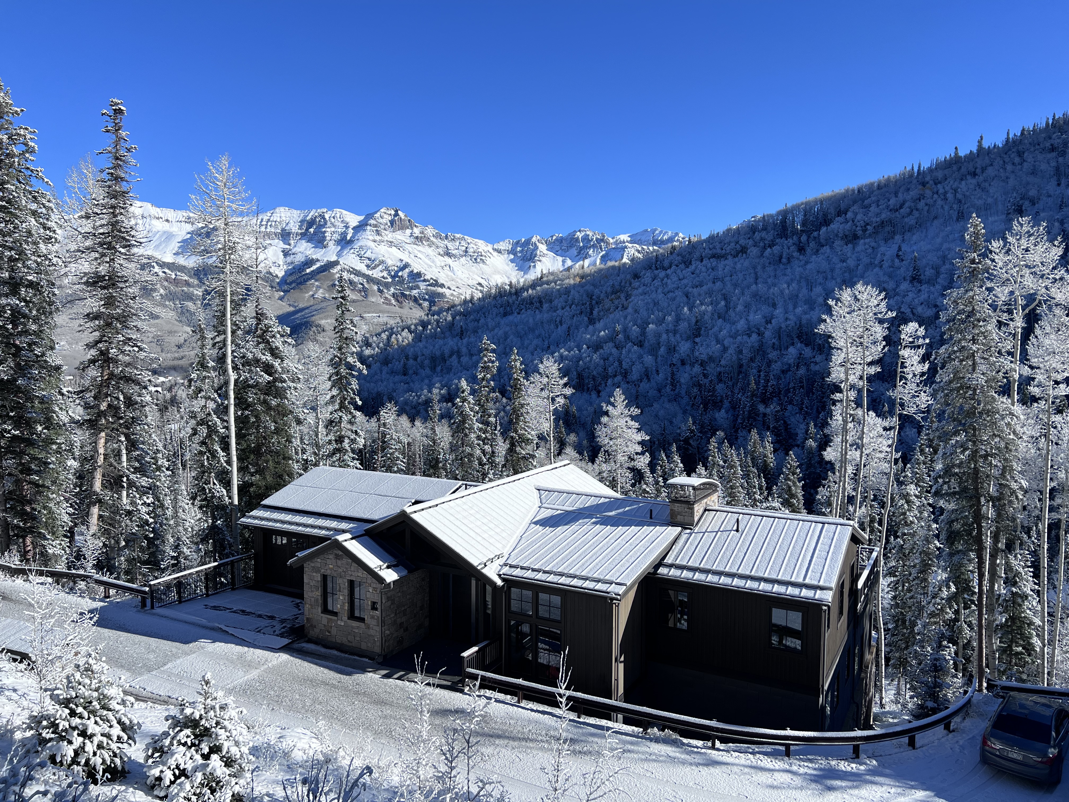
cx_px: 534
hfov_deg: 67.3
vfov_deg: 53.1
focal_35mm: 26
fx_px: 803
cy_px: 401
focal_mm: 5.7
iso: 50
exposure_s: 1/5076
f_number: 1.5
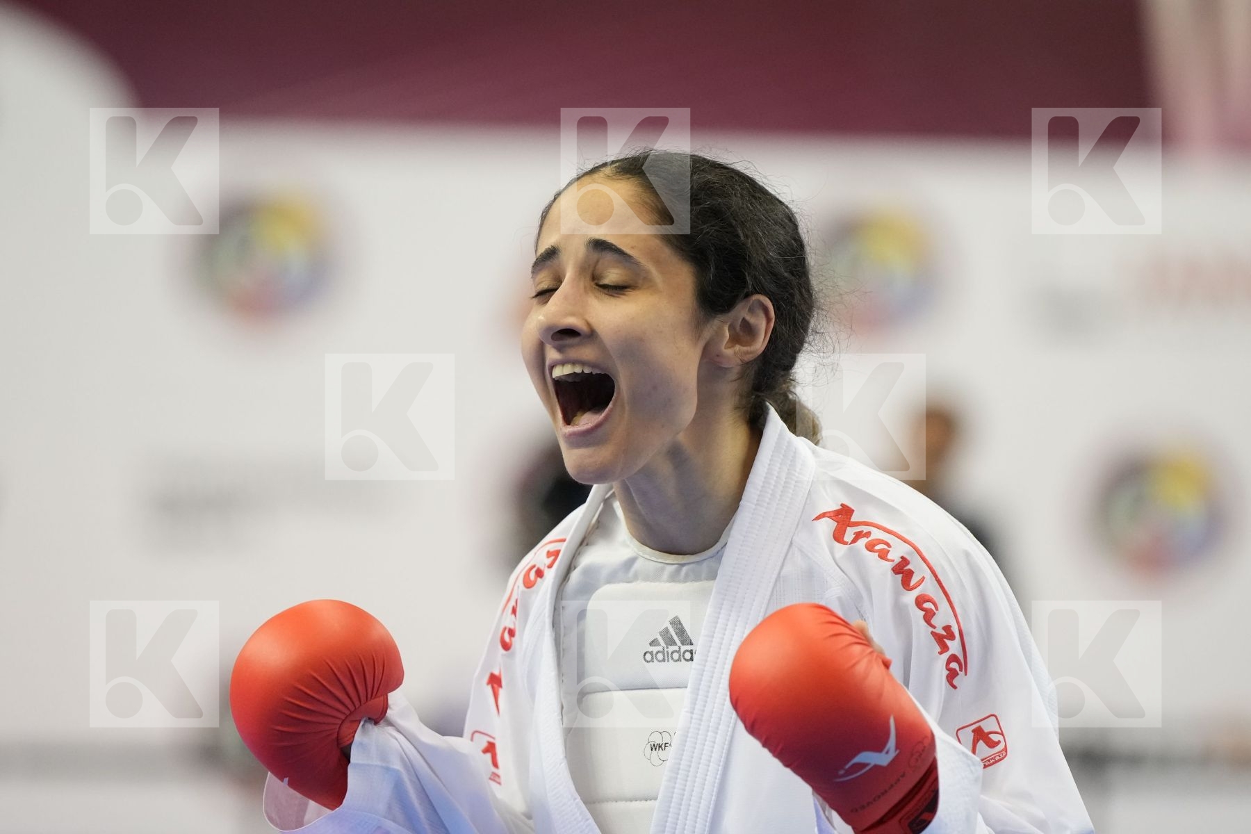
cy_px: 417
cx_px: 626
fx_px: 9486
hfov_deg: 7.5
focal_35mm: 273
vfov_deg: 5.0
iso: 3200
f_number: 2.8
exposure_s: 1/1000
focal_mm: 182
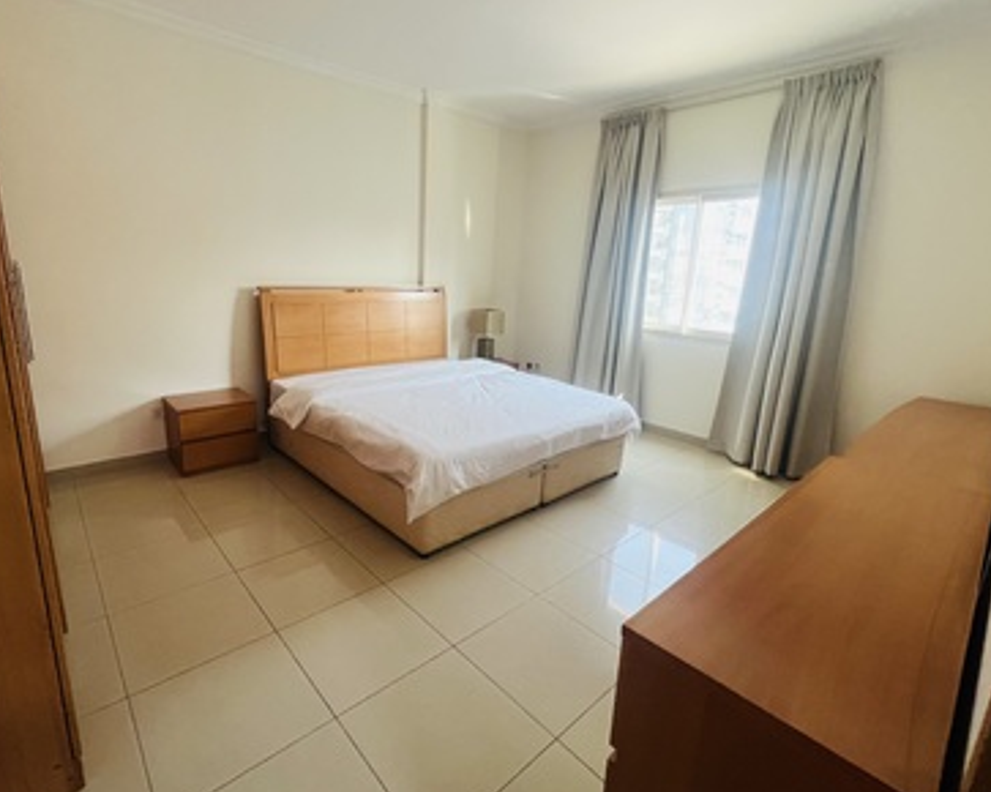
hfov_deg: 92.9
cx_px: 455
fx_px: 469
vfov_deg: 80.3
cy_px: 378
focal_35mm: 16
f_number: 1.8
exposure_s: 1/100
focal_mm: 1.57
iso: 250
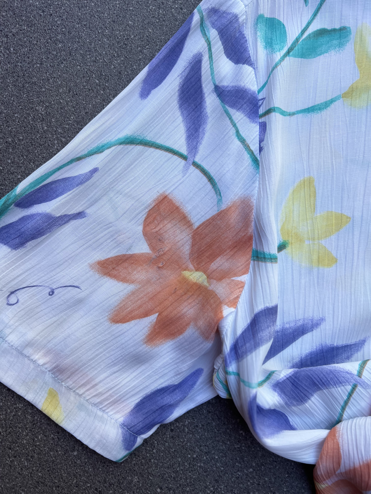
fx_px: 372
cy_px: 247
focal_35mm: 26
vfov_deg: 67.3
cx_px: 186
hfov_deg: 53.1
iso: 40
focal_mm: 5.7
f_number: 1.5
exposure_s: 1/290
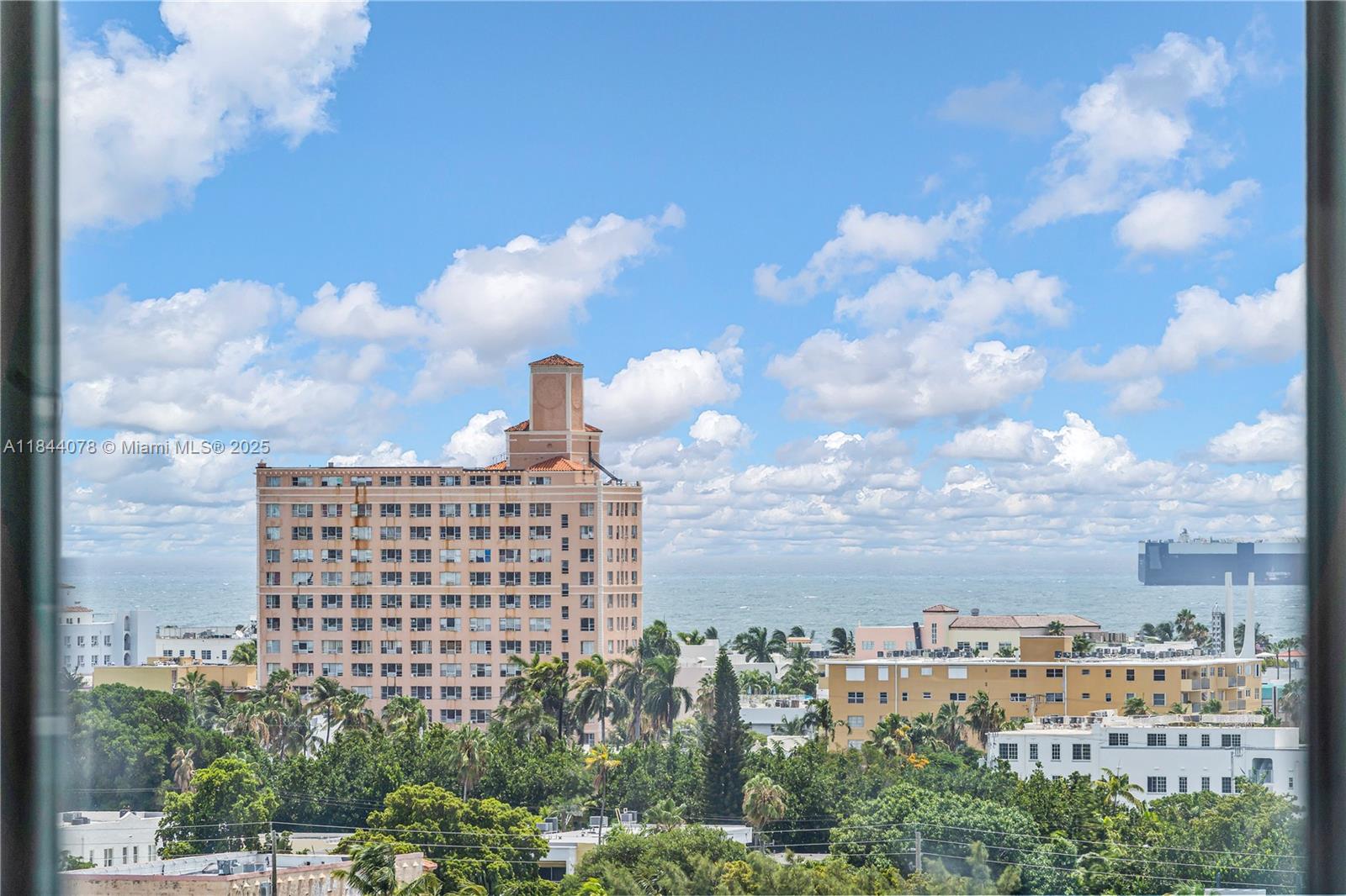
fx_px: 7476
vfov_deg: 6.9
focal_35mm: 200
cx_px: 673
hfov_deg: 10.3
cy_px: 448
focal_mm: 200
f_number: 8
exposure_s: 1/125
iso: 100
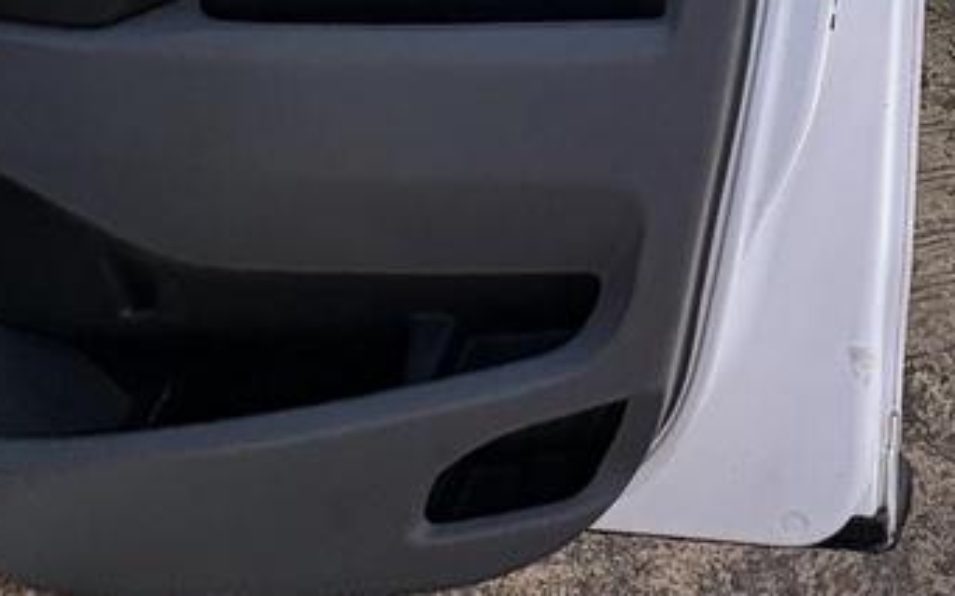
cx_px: 700
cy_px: -299
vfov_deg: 25.0
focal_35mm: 39
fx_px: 1015
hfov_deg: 48.7
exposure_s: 1/313
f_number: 2.2
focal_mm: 2.22
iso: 40
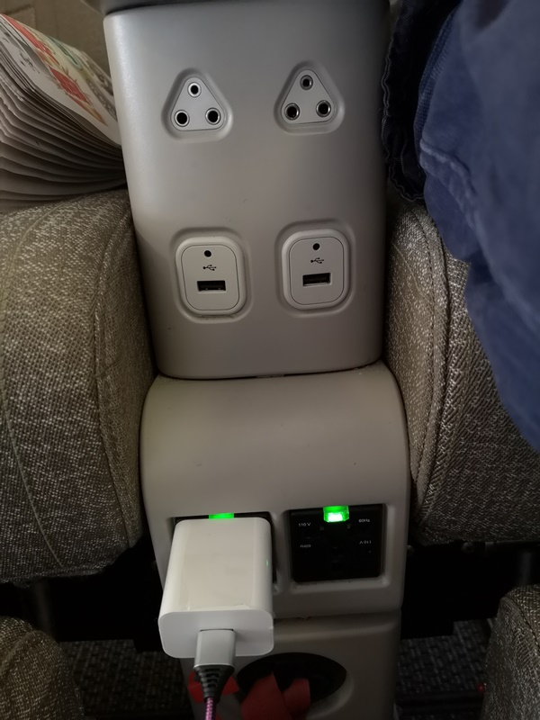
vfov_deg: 65.3
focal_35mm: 27
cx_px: 270
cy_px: 360
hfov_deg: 51.4
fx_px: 562
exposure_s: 1/17.1
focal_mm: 3.95
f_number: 1.8
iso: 640
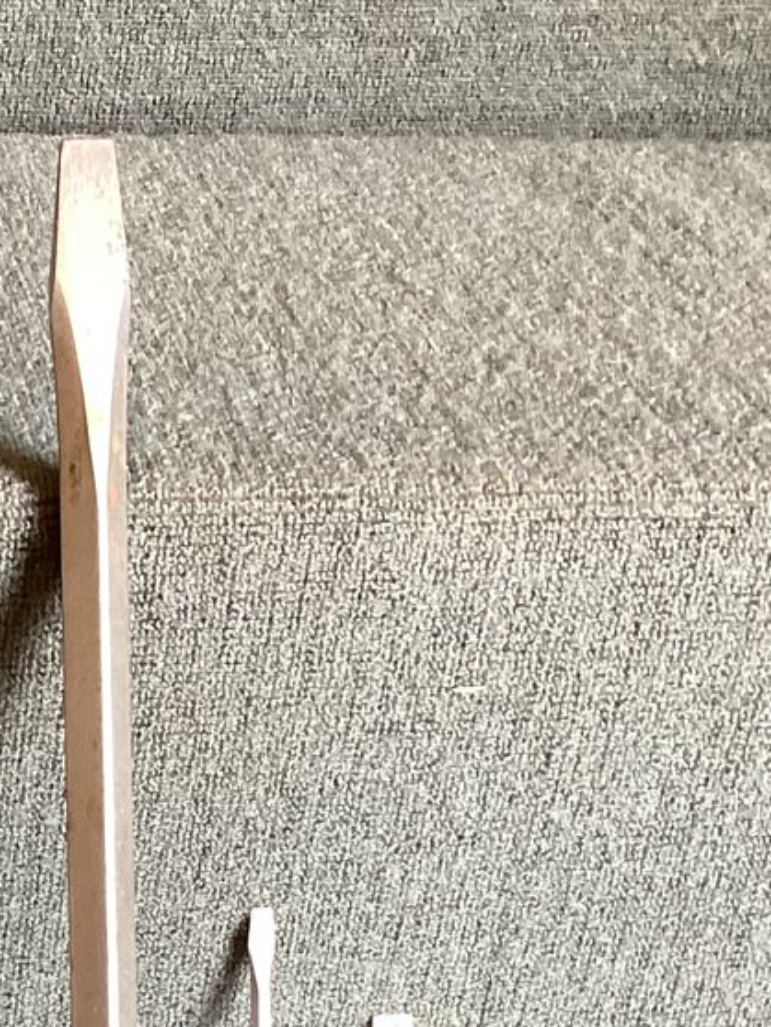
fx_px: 2493
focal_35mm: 84
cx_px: -413
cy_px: 980
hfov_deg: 16.0
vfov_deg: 22.5
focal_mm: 3.3
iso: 200
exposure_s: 1/50
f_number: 2.4
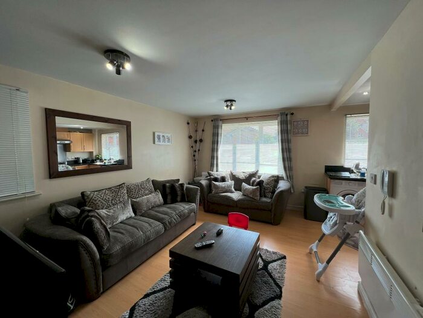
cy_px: 159
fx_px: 159
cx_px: 212
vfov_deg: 89.9
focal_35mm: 13
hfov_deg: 106.2
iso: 32
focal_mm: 1.57
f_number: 1.8
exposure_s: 1/109
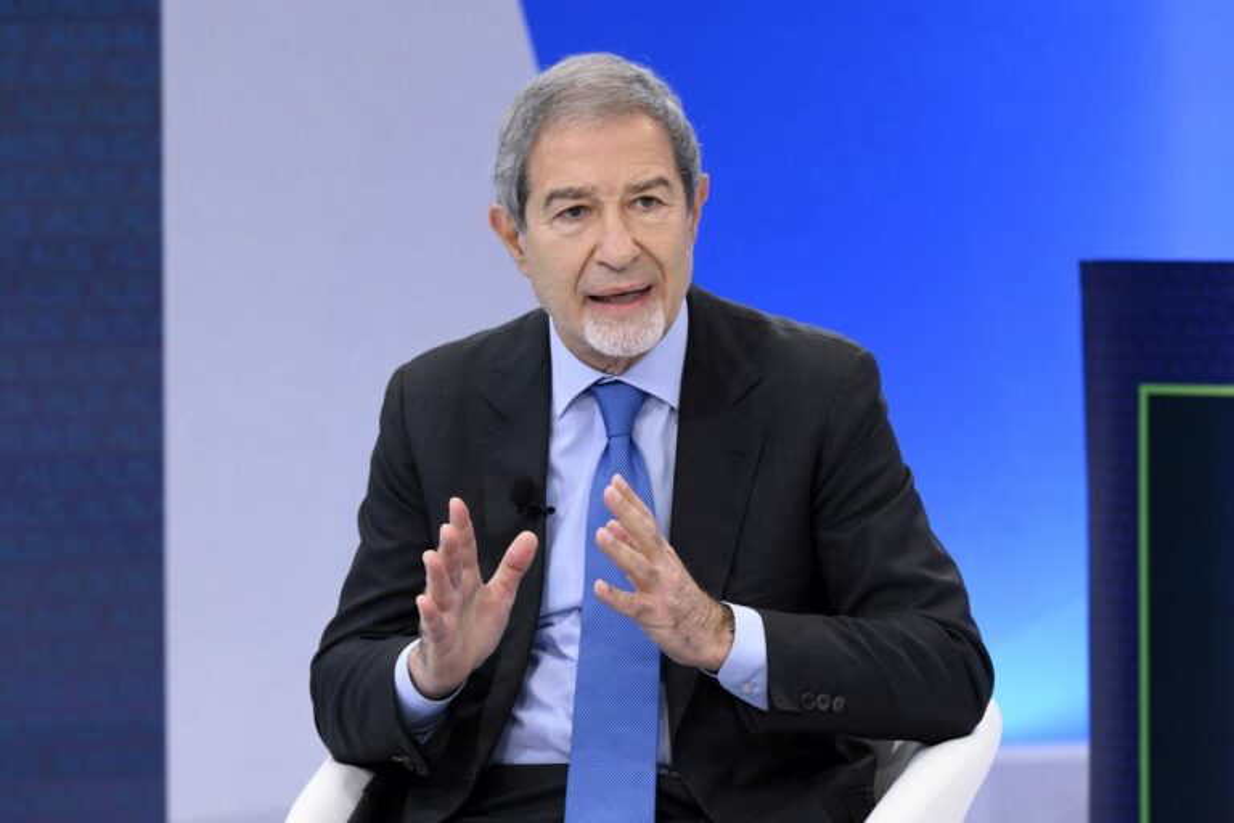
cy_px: 412
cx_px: 617
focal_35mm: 200
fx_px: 6855
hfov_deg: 10.3
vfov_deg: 6.9
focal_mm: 200
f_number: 5
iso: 1600
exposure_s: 1/322
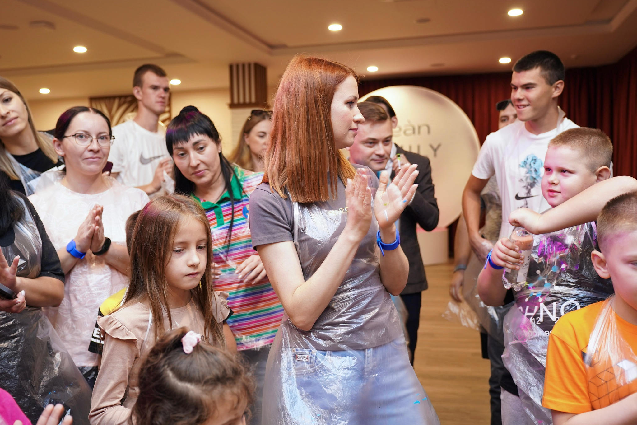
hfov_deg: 54.4
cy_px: 226
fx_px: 619
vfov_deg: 37.8
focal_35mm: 35
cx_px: 313
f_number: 2.8
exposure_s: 1/60
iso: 500
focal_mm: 28
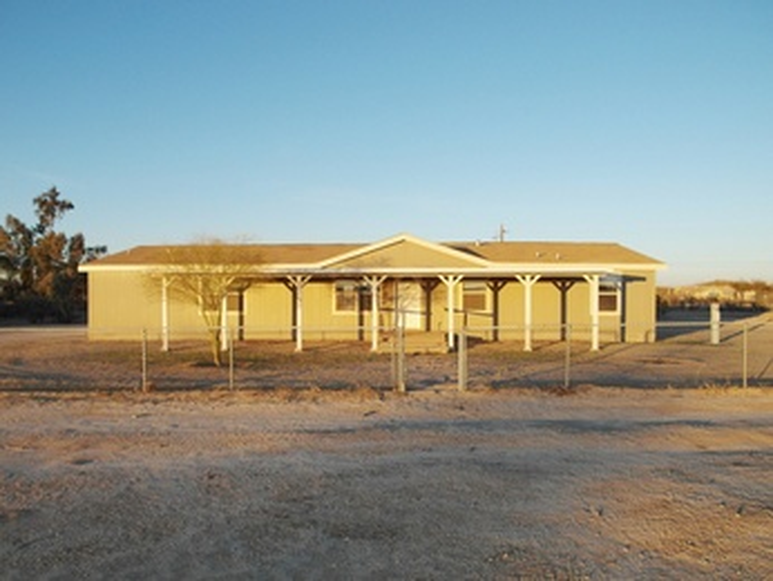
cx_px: 386
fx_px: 536
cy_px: 290
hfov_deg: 71.6
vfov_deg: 56.9
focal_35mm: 24
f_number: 3.9
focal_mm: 5.2
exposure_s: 1/350
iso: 80
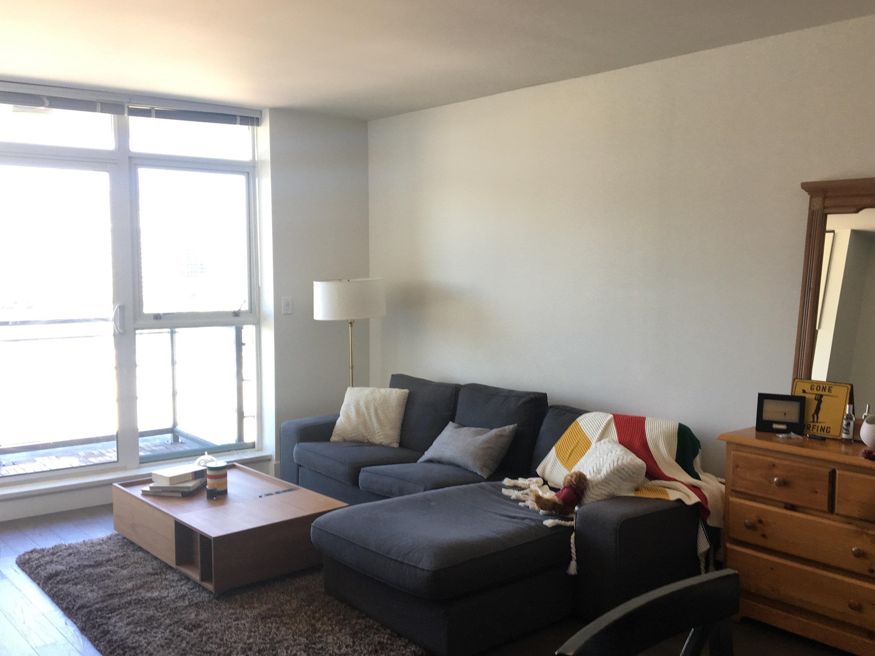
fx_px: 859
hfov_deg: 53.9
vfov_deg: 41.8
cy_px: 337
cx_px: 474
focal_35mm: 34
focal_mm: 4.15
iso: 32
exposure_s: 1/30
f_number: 2.2
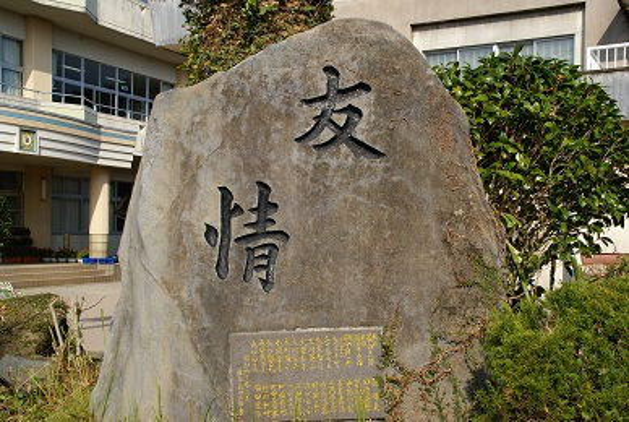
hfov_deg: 43.5
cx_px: 314
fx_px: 787
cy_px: 211
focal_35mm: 45
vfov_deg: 30.0
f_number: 13
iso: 100
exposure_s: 1/160
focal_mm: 30
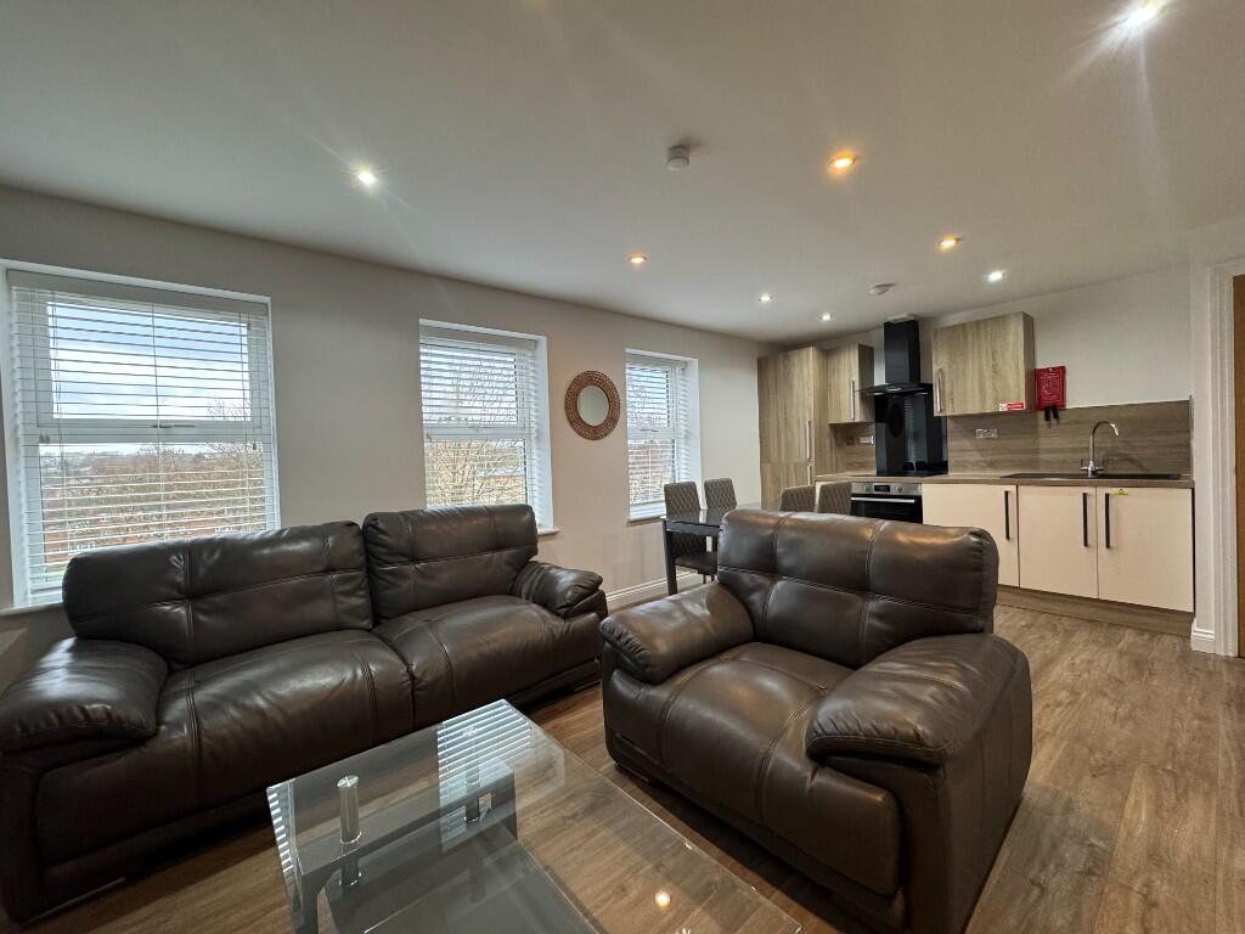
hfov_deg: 102.1
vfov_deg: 85.7
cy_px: 467
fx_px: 504
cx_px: 622
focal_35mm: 14
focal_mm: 2.22
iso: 250
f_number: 2.2
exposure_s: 1/100
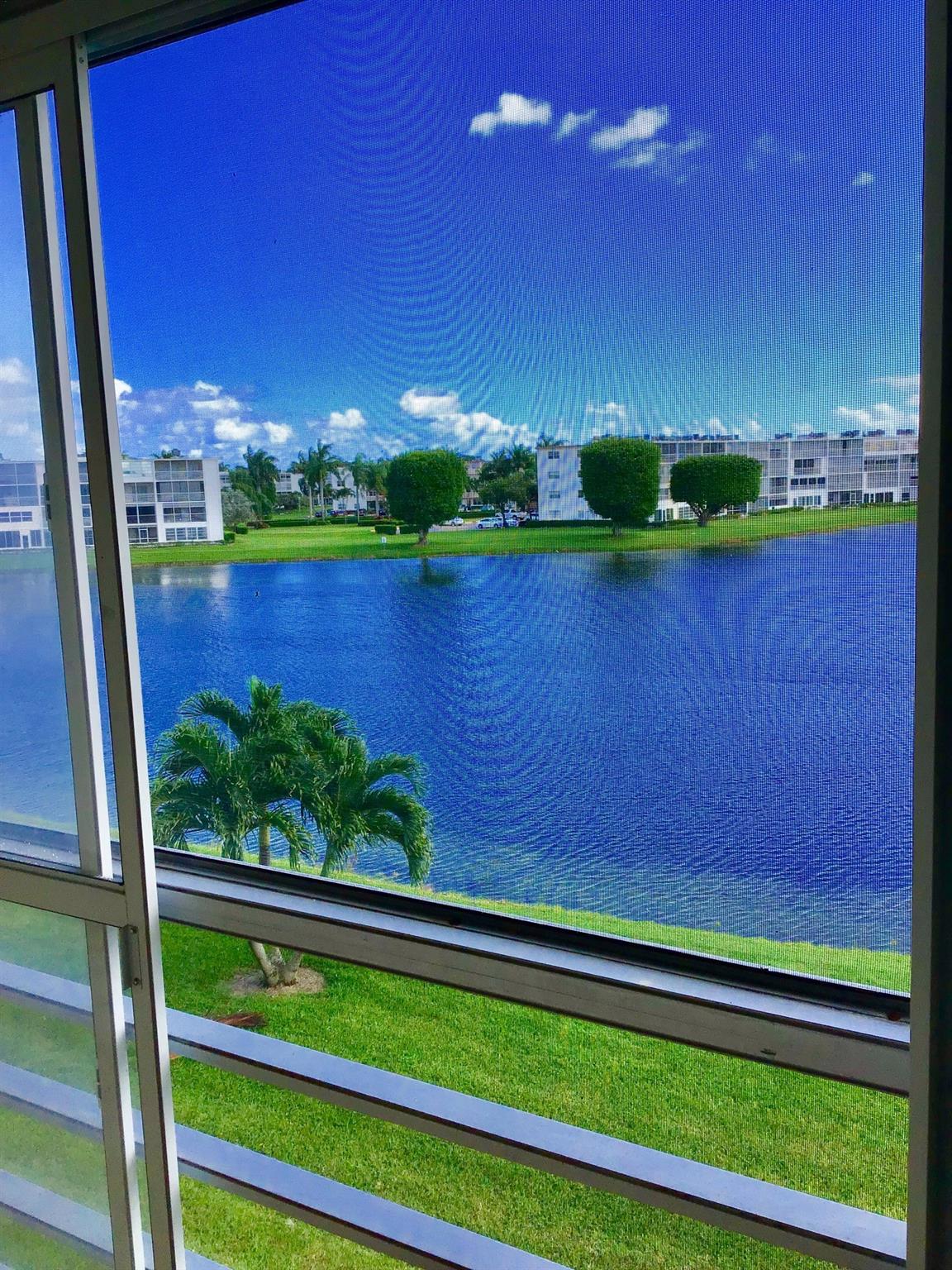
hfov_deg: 45.4
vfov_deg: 58.4
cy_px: 635
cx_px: 476
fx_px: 1137
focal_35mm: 31
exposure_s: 1/566
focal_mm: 3.3
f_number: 2.4
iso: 25
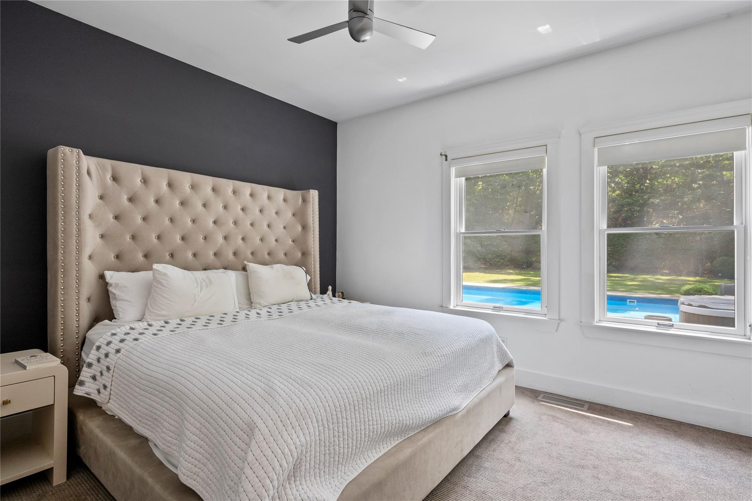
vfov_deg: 68.9
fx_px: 365
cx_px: 376
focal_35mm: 18
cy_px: 250
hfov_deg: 91.6
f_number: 8
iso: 400
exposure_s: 1/8
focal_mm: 17.5
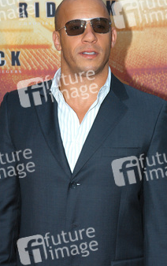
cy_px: 128
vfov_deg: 16.0
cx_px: 80
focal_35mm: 130
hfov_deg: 10.1
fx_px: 944
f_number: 7.1
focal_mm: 72
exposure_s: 1/160
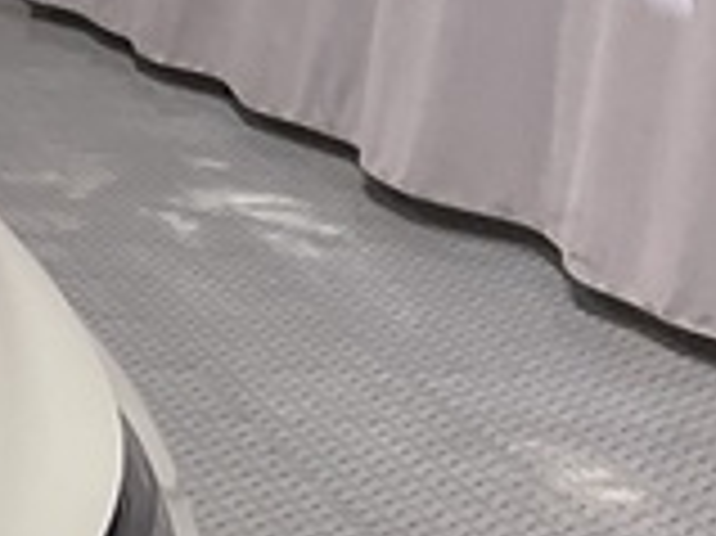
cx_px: -1175
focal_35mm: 175
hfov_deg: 9.6
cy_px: 563
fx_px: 3617
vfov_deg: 8.4
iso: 40
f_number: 1.8
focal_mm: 3
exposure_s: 1/100
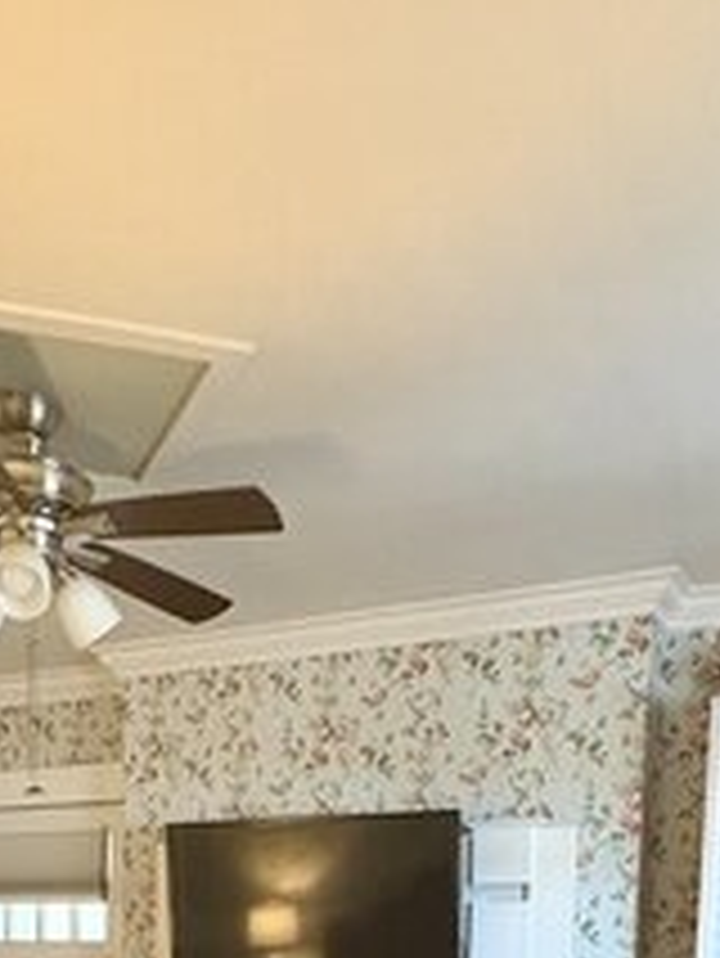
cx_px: 378
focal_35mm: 42
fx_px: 1164
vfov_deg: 36.2
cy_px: 1111
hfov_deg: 34.4
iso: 800
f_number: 2.2
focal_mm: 2.22
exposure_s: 1/60
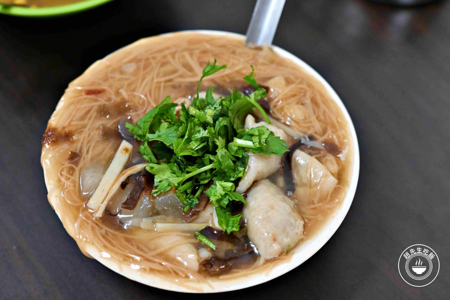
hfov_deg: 27.0
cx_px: 225
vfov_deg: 18.2
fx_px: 937
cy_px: 150
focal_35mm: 75
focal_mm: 50
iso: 4000
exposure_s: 1/160
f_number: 3.2
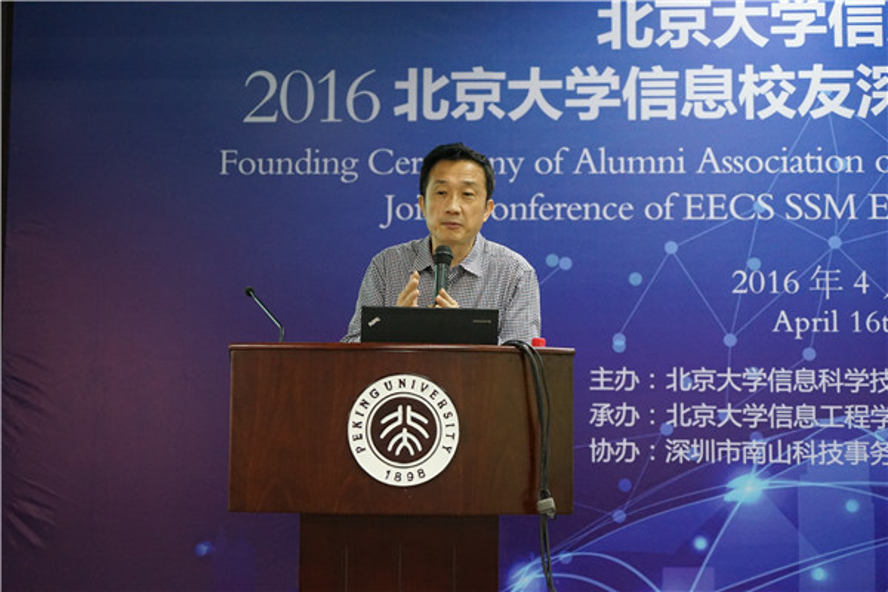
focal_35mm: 64
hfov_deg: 31.4
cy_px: 296
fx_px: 1579
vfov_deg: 21.2
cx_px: 444
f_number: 4
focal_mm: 64
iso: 5000
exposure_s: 1/160
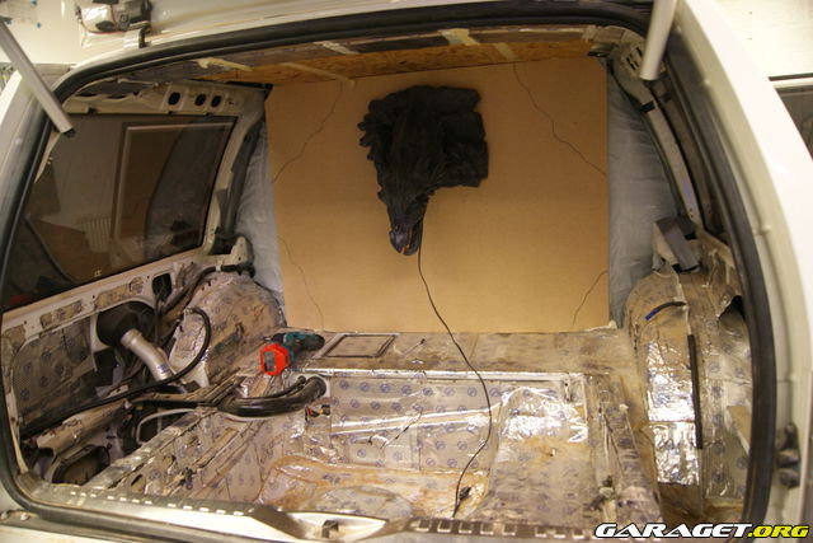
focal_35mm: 27
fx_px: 610
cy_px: 272
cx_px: 406
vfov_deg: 48.0
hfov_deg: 67.4
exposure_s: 1/4
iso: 400
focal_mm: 18
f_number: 3.5
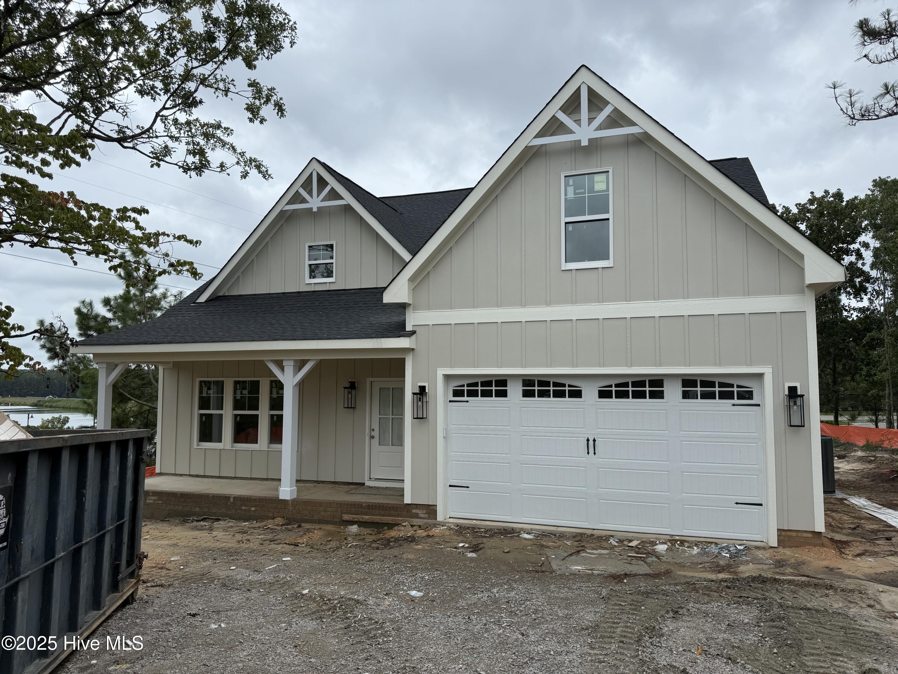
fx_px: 623
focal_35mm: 24
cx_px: 449
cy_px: 337
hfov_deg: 71.6
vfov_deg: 56.8
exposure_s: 1/3953
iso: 80
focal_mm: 6.76
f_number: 1.78
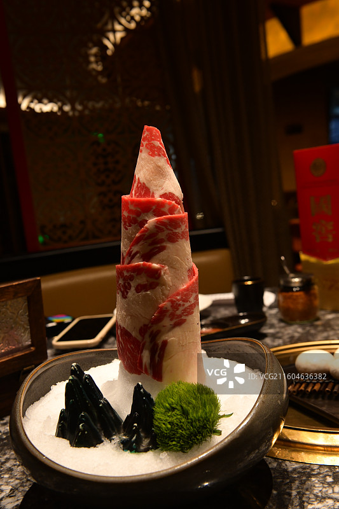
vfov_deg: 48.5
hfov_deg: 33.4
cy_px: 254
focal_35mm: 40
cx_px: 170
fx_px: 565
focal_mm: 40
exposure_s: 1/100
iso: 1600
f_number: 7.1
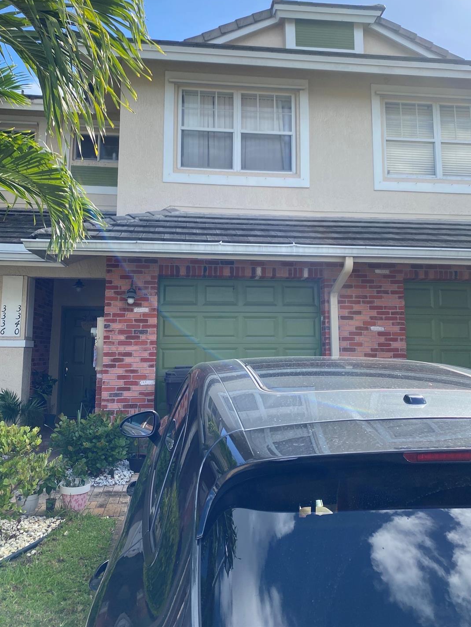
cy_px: 290
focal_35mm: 28
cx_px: 239
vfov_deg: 63.4
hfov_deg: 49.8
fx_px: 508
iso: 32
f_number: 1.8
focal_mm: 4.25
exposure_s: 1/890
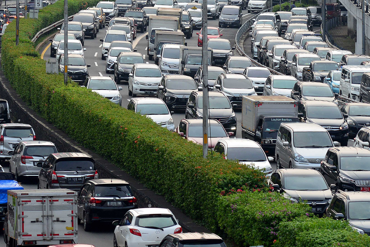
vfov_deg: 4.5
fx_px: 3146
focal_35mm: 306
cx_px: 140
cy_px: 41
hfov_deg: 6.7
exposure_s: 1/160
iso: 500
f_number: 8
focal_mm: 135
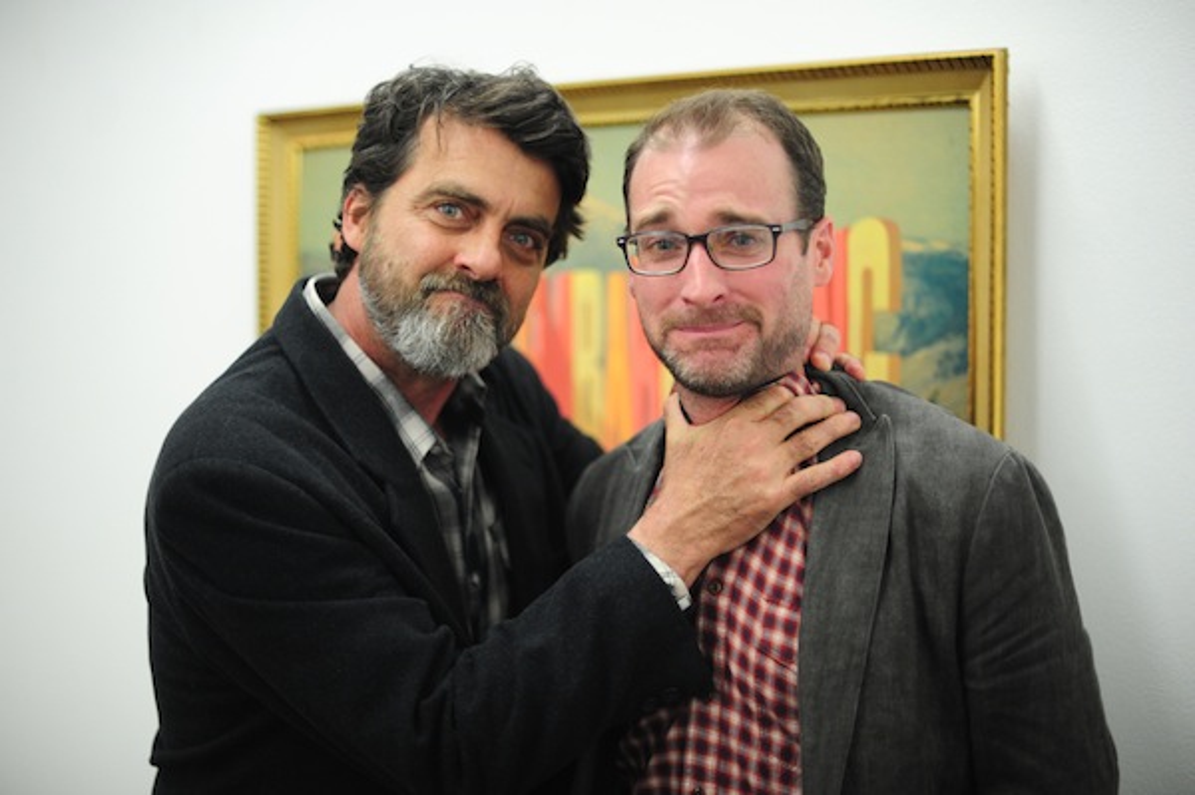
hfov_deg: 39.6
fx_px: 1658
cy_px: 398
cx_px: 598
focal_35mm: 50
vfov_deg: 26.9
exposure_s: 1/640
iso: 1600
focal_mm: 50
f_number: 1.4
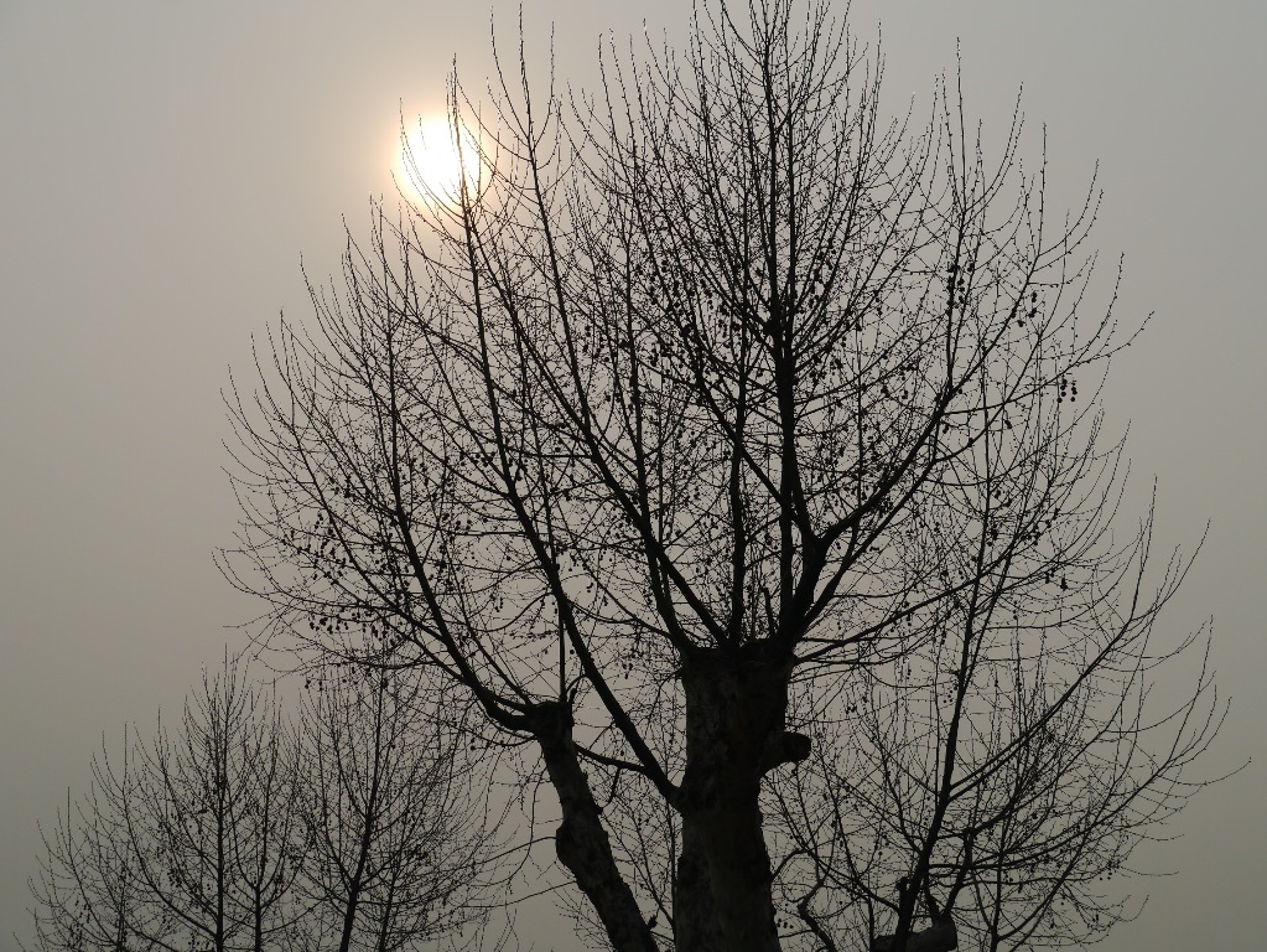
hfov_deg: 29.4
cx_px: 634
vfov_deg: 22.3
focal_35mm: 66
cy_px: 476
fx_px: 2417
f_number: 10
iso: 160
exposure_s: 1/400
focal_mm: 33
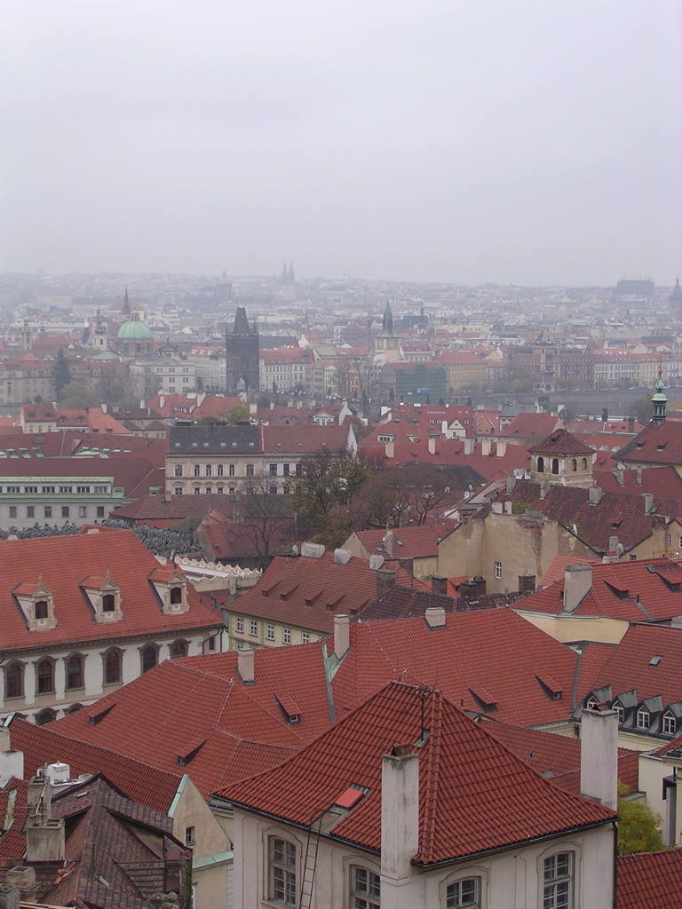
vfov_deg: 27.0
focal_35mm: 72
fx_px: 1891
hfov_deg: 20.4
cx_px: 341
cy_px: 454
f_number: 3.7
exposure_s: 1/146
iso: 100
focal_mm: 10.9
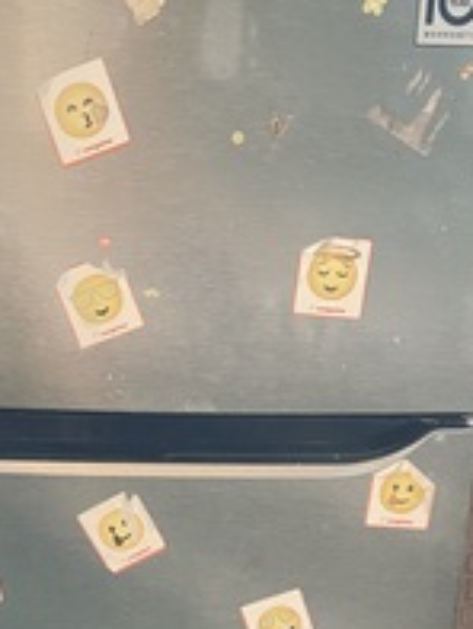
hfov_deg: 25.2
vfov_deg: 31.7
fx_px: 1056
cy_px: 557
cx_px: 187
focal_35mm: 58
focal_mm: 5.1
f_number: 1.6
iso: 1000
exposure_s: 1/20
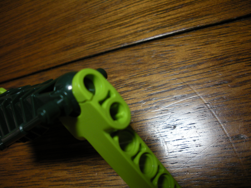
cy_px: 94
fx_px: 254
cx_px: 126
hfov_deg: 52.6
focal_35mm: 35
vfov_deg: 40.7
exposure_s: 1/59.8
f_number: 3.5
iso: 169
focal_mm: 6.3
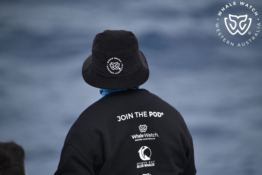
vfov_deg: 2.7
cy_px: 88
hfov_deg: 4.1
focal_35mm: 500
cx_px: 131
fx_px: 3638
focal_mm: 500
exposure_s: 1/8000
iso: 1600
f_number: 6.3
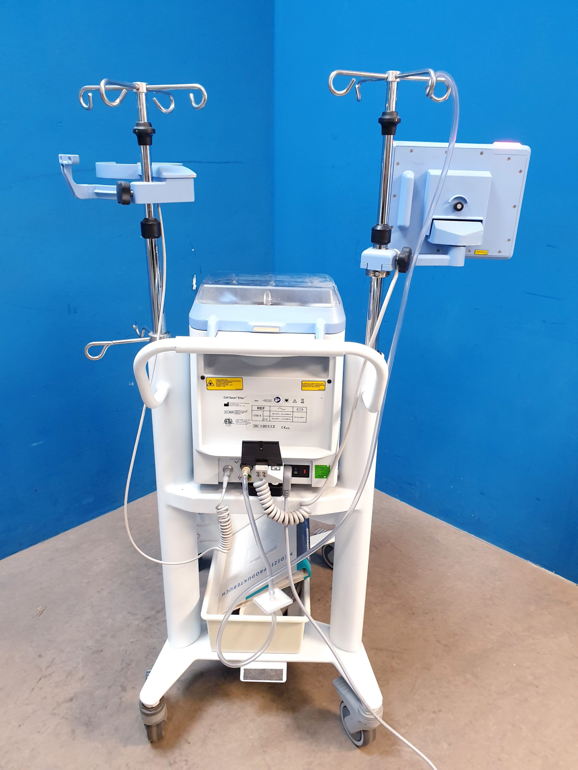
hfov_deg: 53.1
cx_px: 289
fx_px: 579
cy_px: 385
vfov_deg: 67.3
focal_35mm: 26
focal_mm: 4.3
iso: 320
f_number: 2.4
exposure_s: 1/33
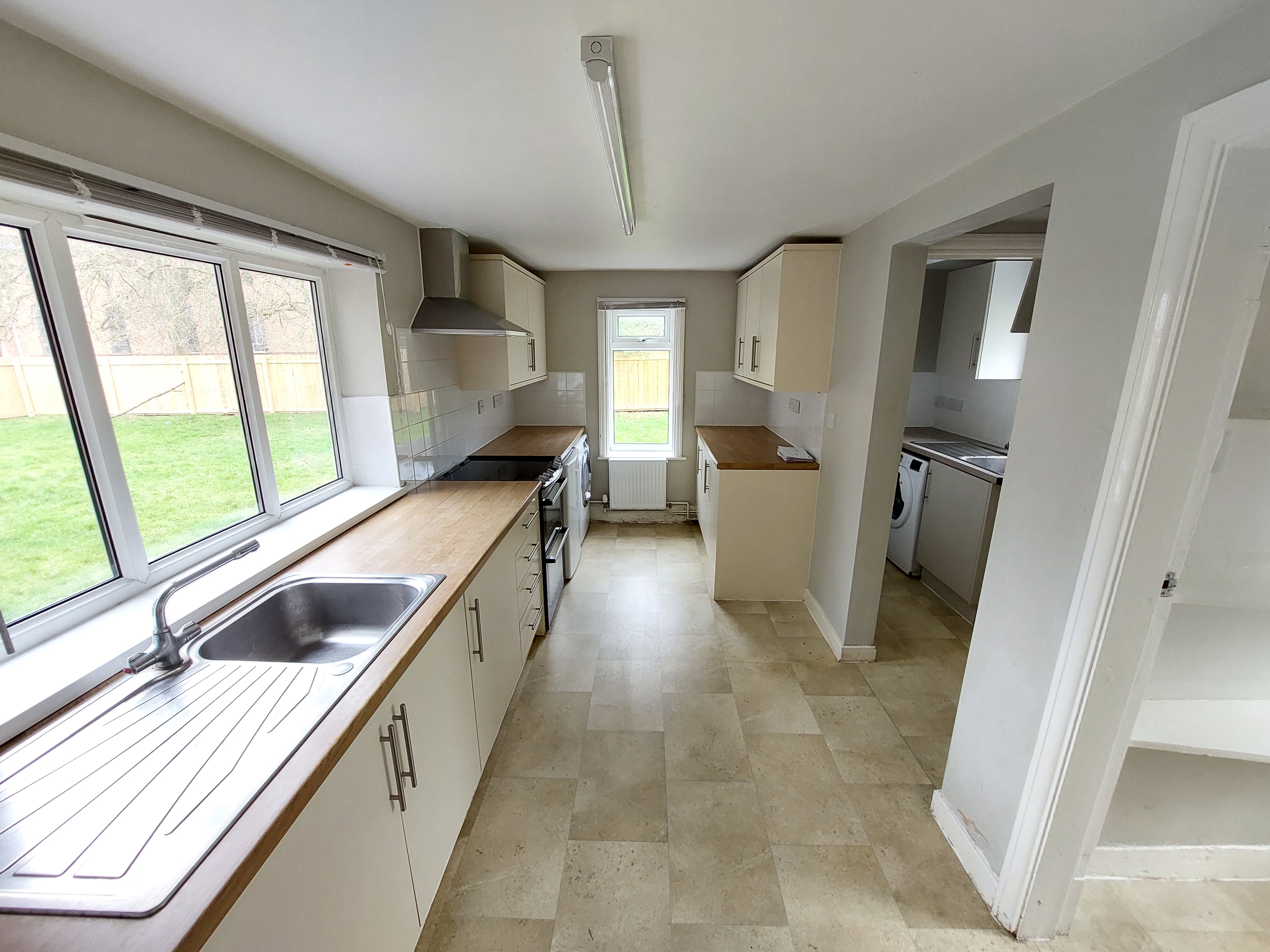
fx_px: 477
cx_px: 635
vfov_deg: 89.9
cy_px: 476
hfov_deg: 106.2
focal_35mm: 13
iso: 160
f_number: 2.2
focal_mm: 1.74
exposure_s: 1/50
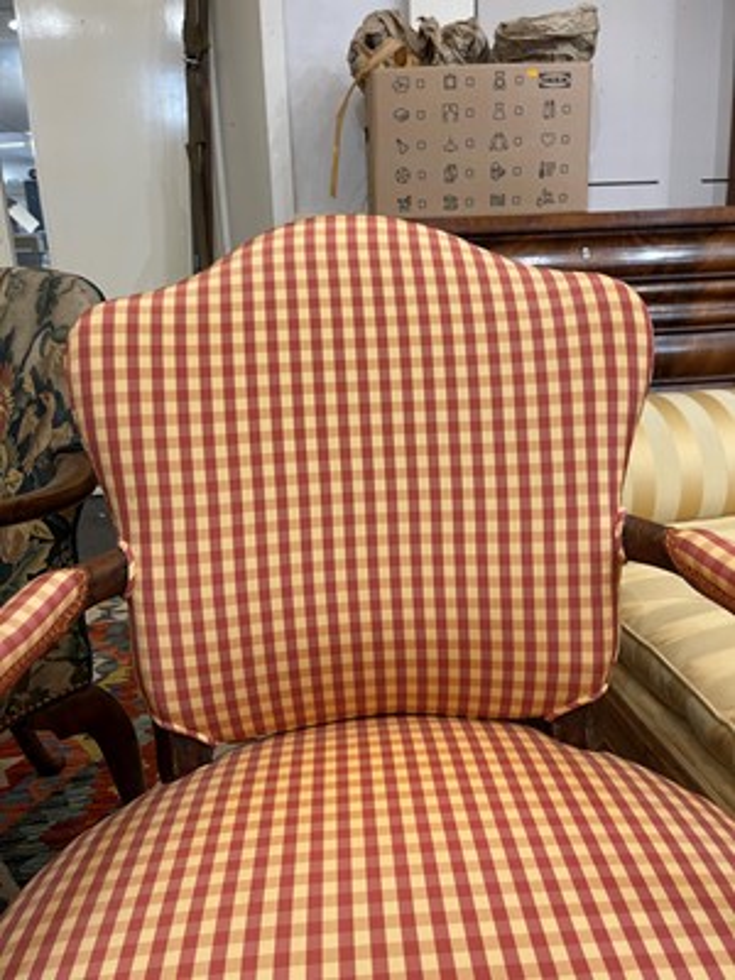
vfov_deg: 69.4
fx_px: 708
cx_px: 368
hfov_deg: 54.9
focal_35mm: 25
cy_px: 490
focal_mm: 5.1
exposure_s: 1/50
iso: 80
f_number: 1.6
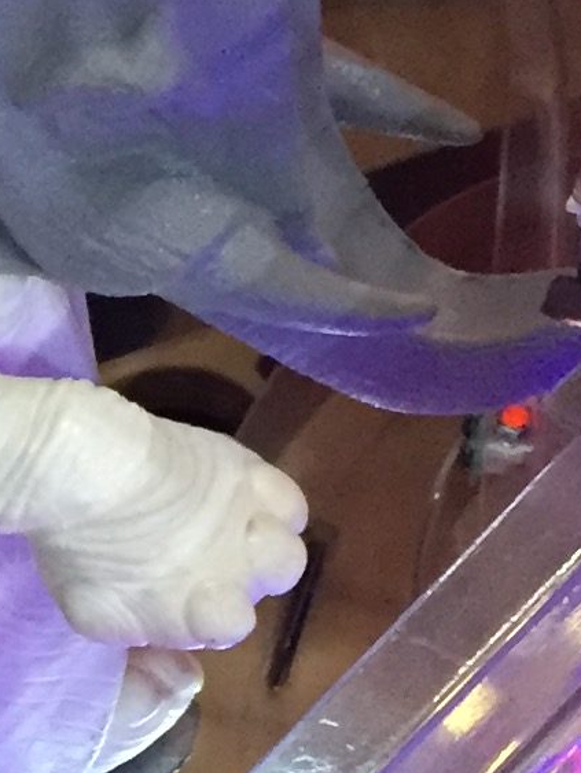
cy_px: 1270
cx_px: -446
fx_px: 3755
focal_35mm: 168
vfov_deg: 11.1
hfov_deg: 8.5
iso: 250
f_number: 2.2
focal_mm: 4.15
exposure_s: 1/30
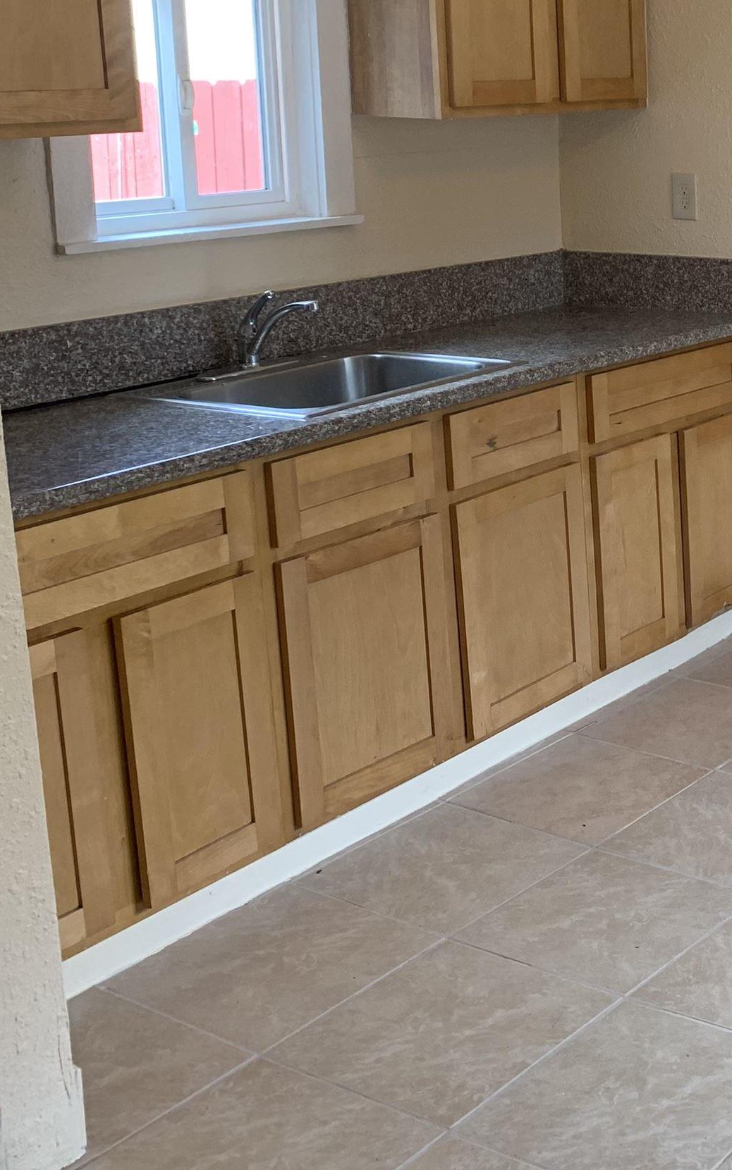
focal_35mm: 51
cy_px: 361
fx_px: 1627
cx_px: 950
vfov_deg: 39.0
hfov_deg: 22.6
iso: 64
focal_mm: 4.25
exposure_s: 1/60
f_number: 1.8
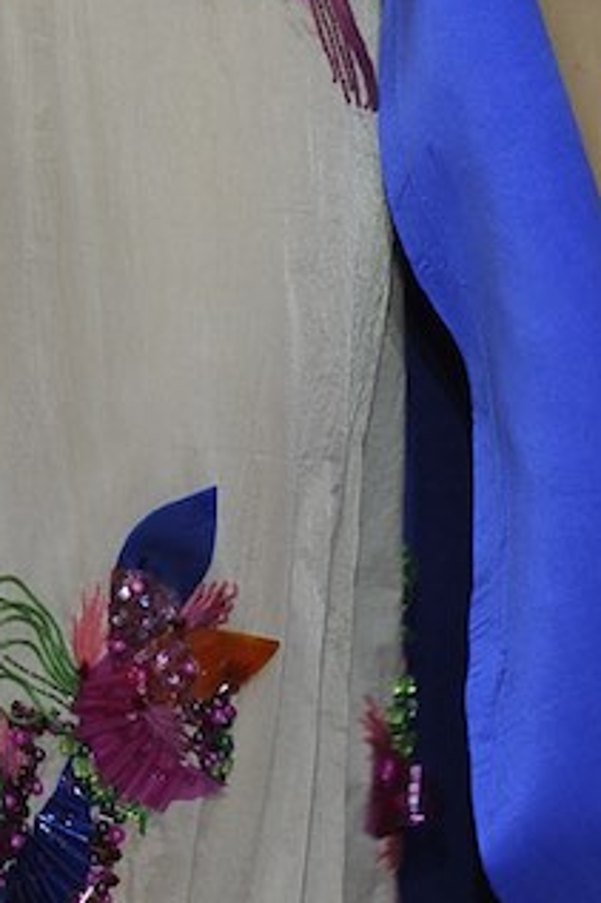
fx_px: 23739
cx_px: -205
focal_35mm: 947
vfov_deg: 2.2
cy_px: -853
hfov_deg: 1.4
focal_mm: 200
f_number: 5
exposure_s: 1/500
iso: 1000
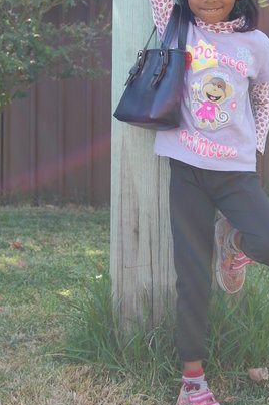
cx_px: 196
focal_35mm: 81
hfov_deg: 16.8
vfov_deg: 24.9
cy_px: 122
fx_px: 909
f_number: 5.6
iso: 200
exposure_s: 1/125
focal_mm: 34
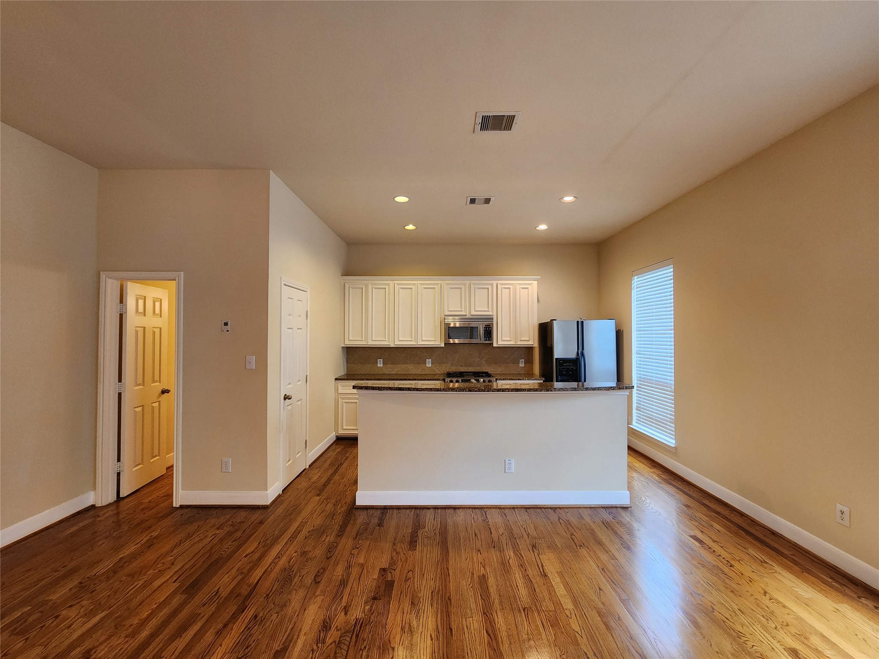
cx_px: 440
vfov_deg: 89.9
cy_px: 330
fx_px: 330
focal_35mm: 13
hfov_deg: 106.2
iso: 320
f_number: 2.2
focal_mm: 2.2
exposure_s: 1/40
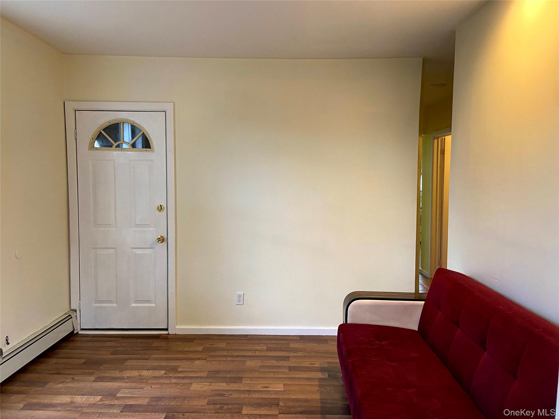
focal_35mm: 26
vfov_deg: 53.1
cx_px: 280
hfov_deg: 67.3
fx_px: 420
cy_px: 210
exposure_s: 1/60
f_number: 1.8
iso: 125
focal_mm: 4.25
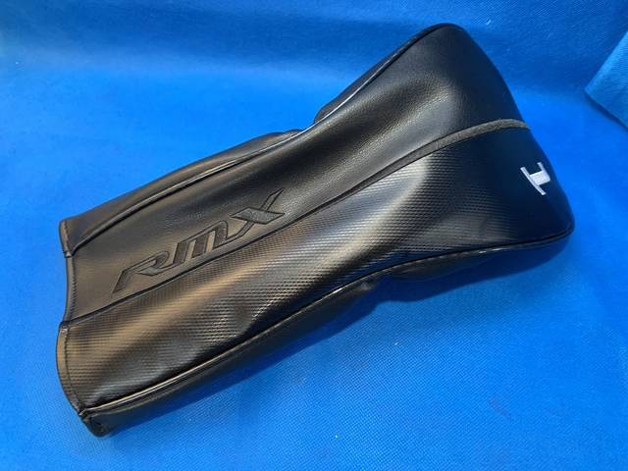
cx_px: 314
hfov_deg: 67.3
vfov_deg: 53.1
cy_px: 236
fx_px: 472
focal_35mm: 26
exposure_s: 1/60
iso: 160
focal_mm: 4.25
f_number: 1.8
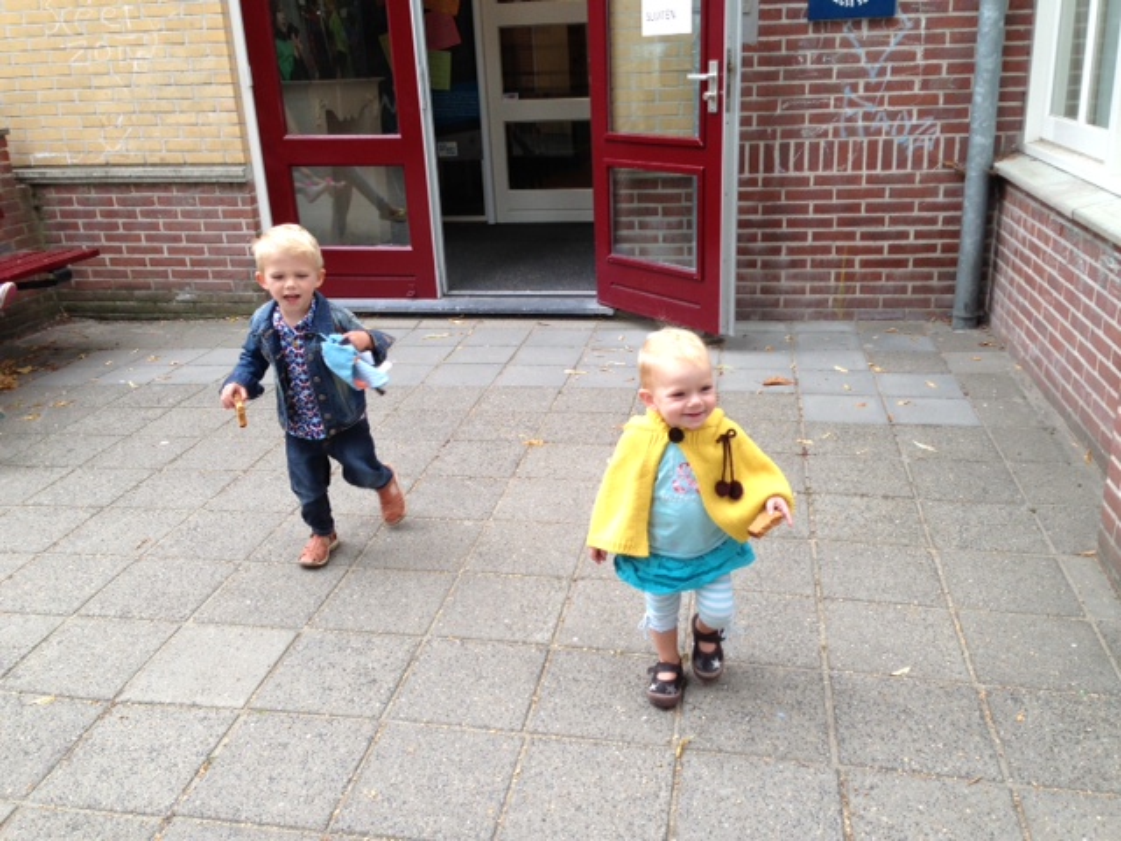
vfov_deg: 42.9
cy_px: 420
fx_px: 1069
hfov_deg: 55.4
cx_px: 560
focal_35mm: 33
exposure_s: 1/164
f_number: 2.4
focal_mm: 4.13
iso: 50
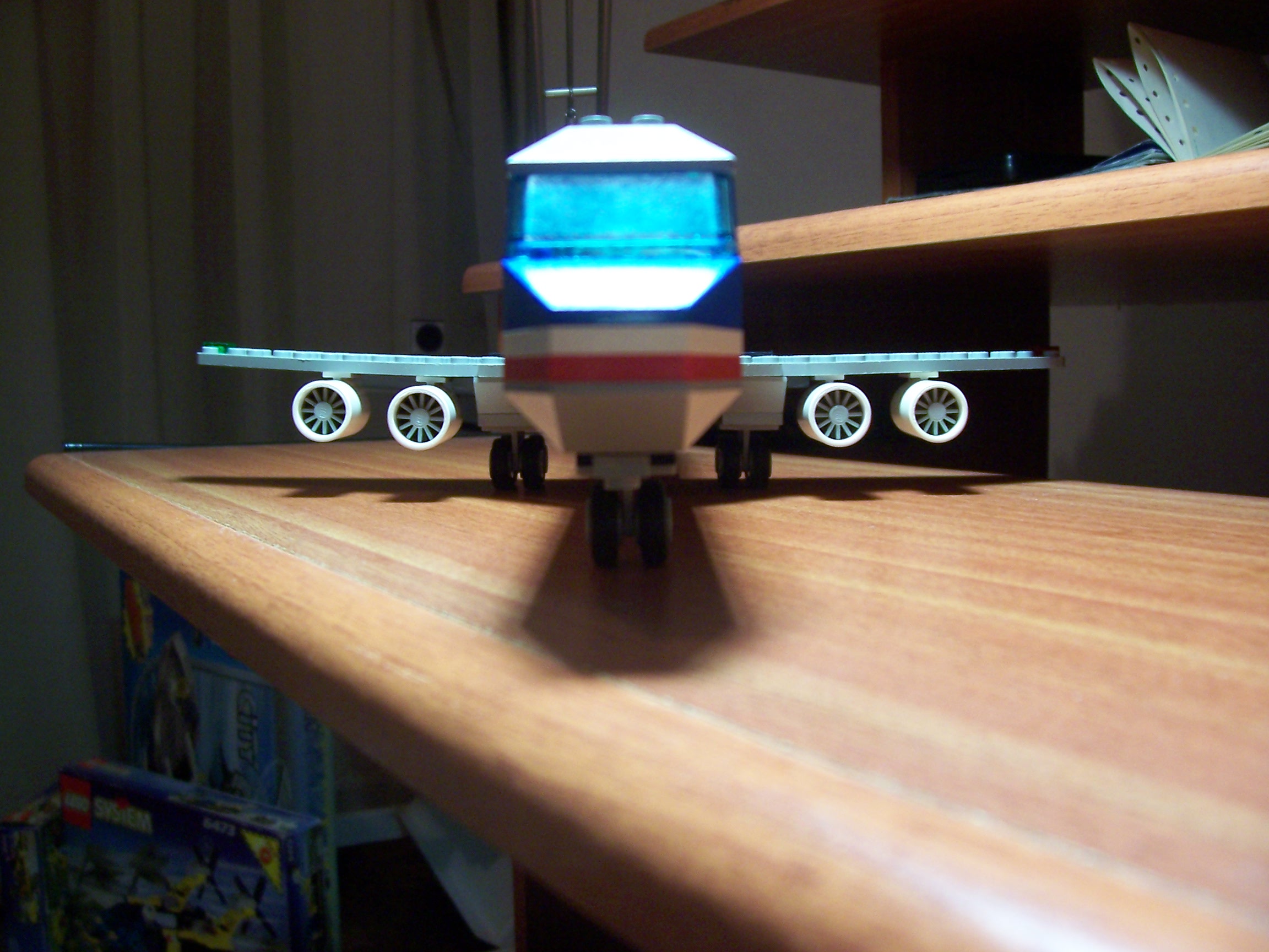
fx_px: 1246
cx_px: 634
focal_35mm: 34
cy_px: 476
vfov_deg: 41.8
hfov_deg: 54.0
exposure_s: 1/20
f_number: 2.7
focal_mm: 5.6
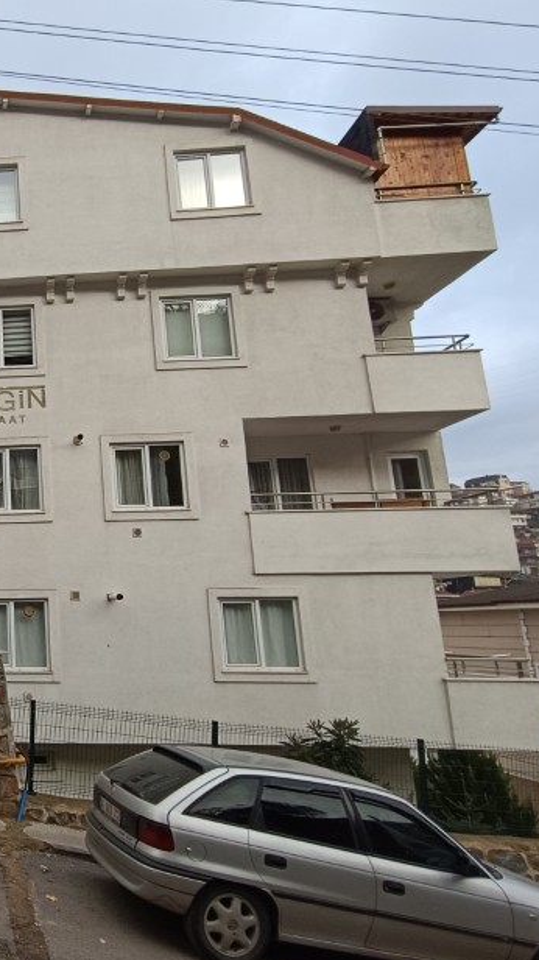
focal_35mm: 29
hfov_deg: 32.5
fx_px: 738
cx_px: -120
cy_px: 472
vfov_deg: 66.1
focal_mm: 1.66
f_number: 2.2
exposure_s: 1/173
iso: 50
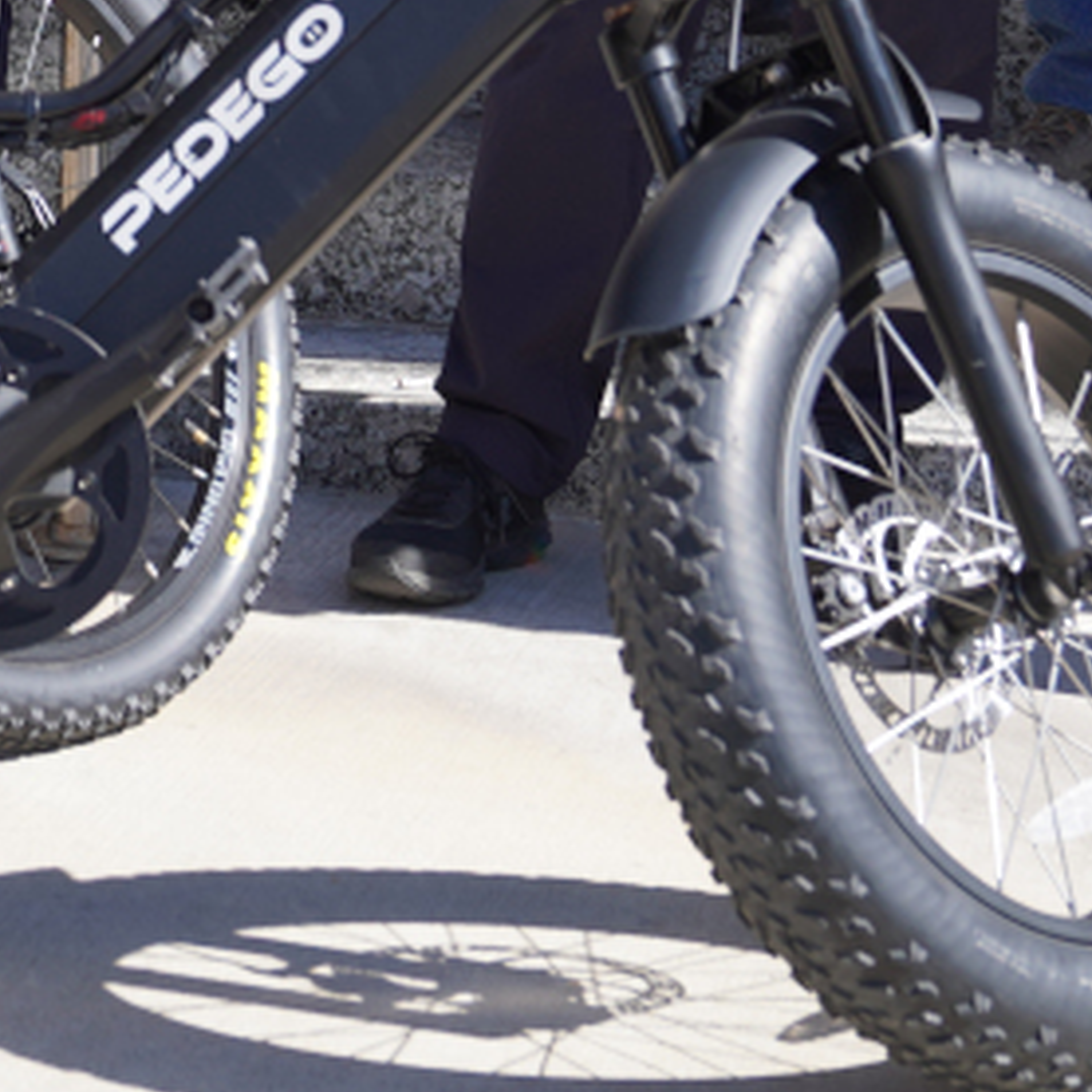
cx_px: 99
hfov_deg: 12.4
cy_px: -477
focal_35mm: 140
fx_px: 4997
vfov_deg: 12.0
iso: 100
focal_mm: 38
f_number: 4.5
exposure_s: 1/320
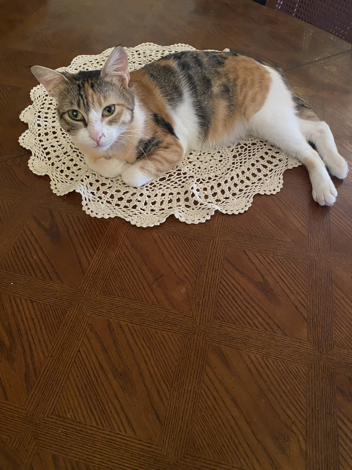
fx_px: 353
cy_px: 235
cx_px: 176
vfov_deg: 67.3
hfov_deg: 53.1
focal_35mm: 26
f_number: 1.8
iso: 800
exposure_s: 1/30
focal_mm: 4.25
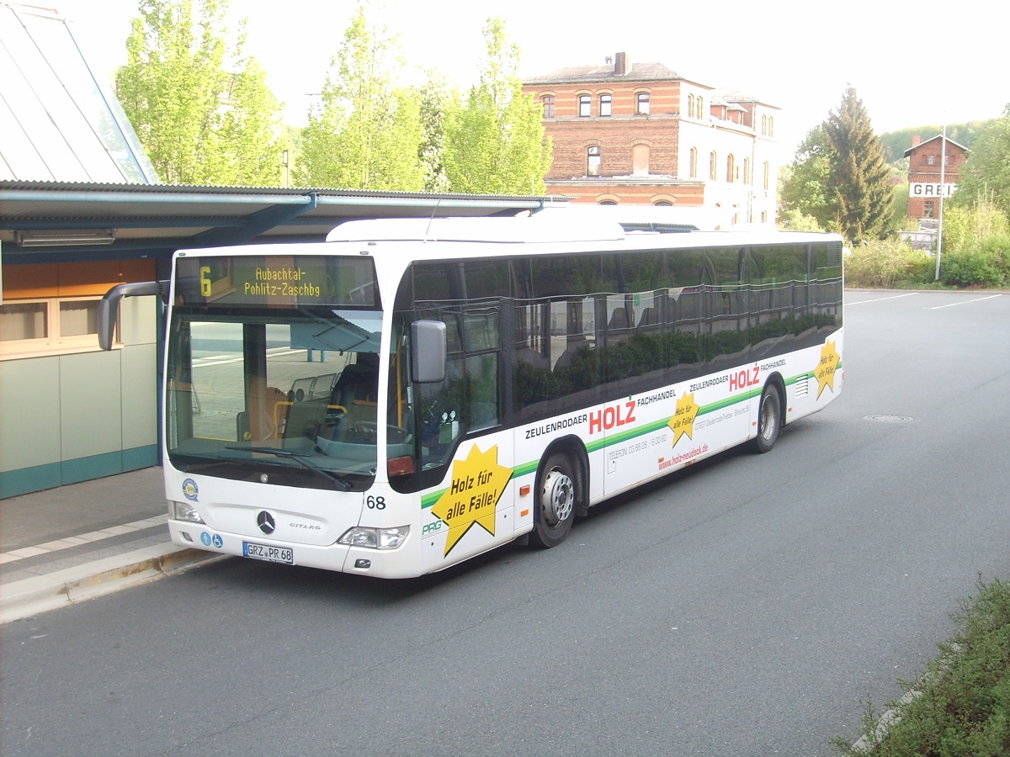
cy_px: 378
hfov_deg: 43.9
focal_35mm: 43
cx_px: 505
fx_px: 1255
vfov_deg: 33.6
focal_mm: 7.2
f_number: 3
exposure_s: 1/60
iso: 50
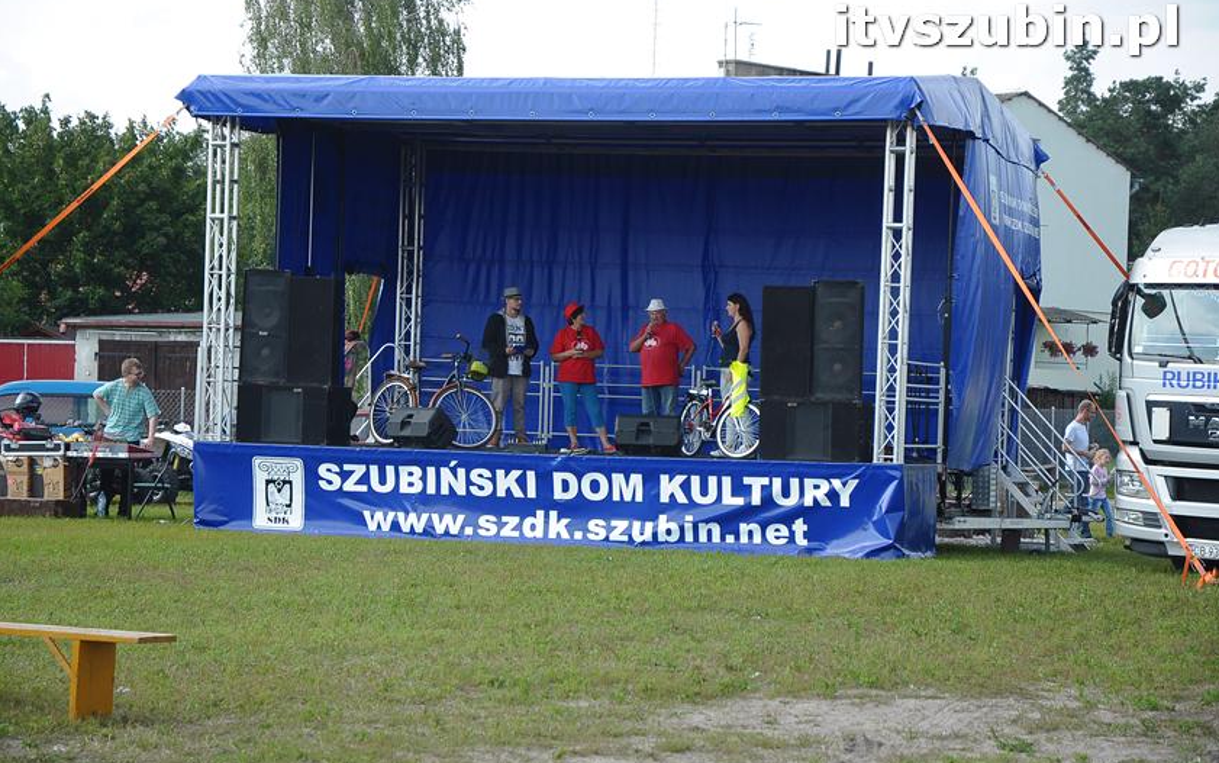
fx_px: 3589
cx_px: 613
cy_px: 368
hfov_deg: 19.3
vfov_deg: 12.1
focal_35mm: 108
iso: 400
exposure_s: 1/800
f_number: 5.6
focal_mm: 70
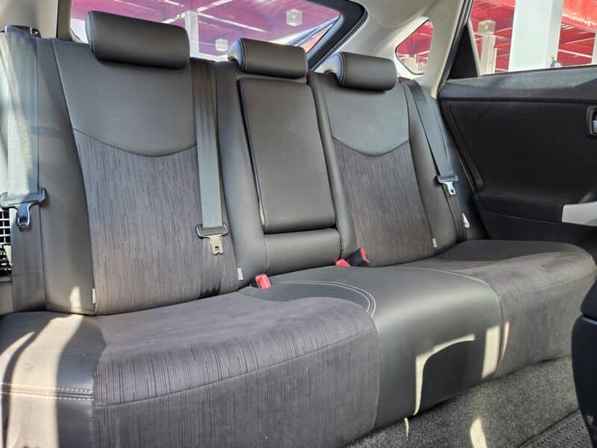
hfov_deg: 73.9
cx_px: 298
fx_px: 397
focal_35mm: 23
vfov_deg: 58.9
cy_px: 224
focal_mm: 5.4
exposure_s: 1/100
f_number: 1.8
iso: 160
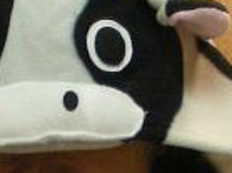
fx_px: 1466
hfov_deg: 9.0
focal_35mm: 219
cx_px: 85
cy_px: 316
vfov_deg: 6.6
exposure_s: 1/23.5
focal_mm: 6.3
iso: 200
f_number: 3.5
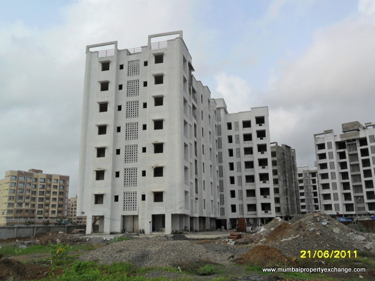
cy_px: 140
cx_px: 188
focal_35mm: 32
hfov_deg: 56.8
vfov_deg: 44.2
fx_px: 347
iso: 100
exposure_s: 1/750
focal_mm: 5.7
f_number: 3.7
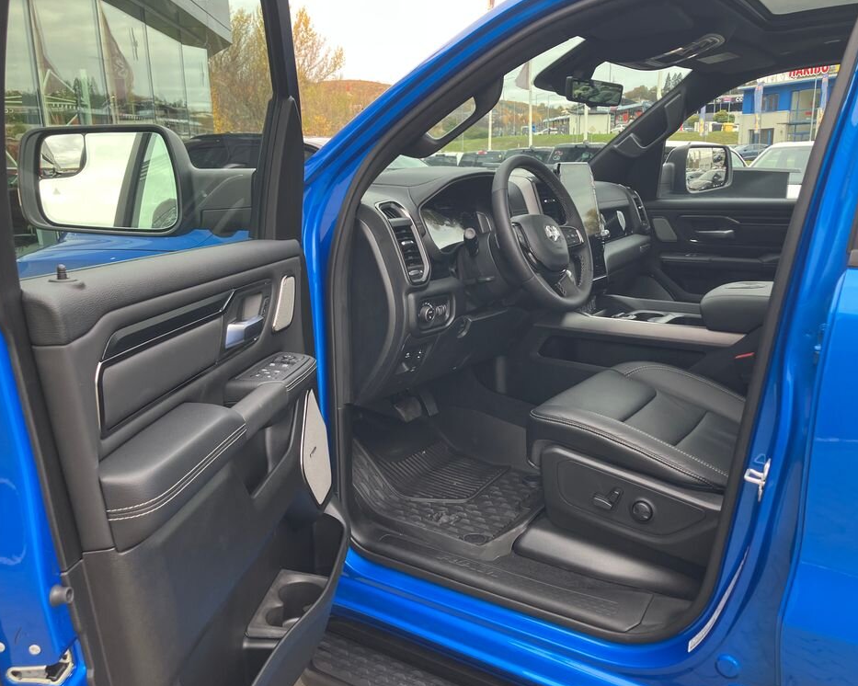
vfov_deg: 48.5
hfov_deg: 58.8
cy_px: 351
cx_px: 449
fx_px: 762
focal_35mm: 30
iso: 40
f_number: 1.8
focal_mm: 3.99
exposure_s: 1/121
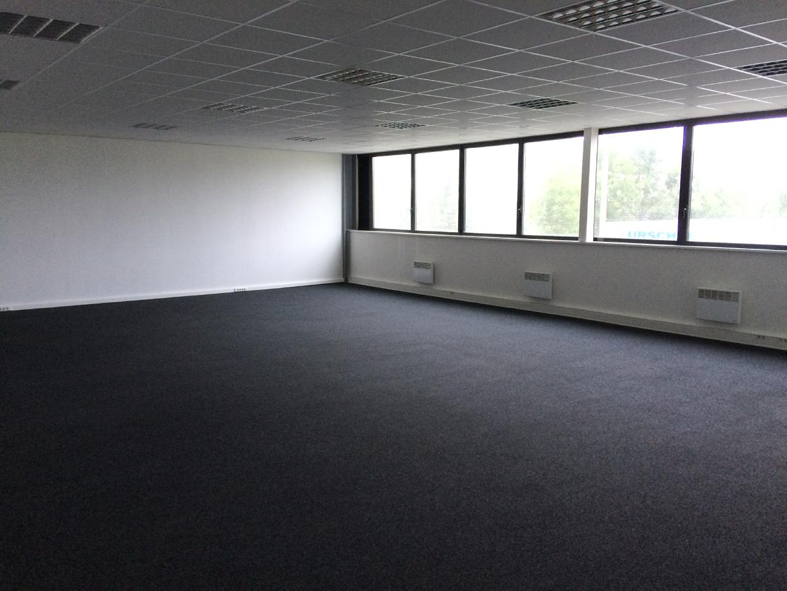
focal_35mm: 29
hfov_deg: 61.7
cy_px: 296
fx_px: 659
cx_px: 394
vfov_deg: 48.2
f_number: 2.2
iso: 64
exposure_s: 1/33
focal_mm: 4.15
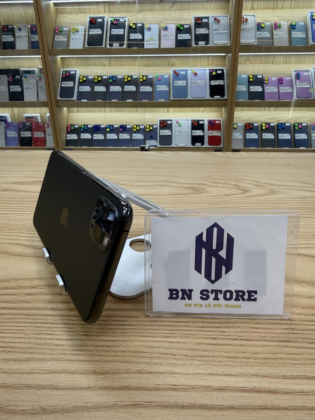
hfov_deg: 56.8
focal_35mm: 24
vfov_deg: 71.6
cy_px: 210
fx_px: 291
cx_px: 158
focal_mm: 2.22
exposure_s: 1/120
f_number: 2.2
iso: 64
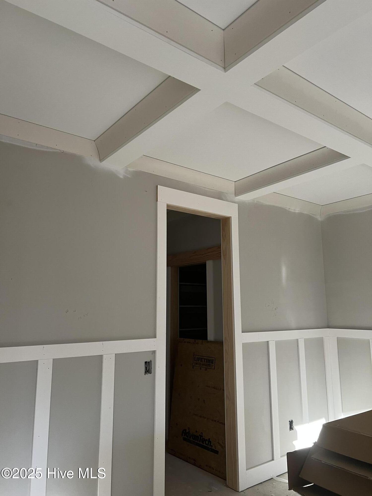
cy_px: 248
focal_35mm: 26
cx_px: 186
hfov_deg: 53.1
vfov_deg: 67.3
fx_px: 373
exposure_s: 1/95
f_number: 1.5
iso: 125
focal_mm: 5.7
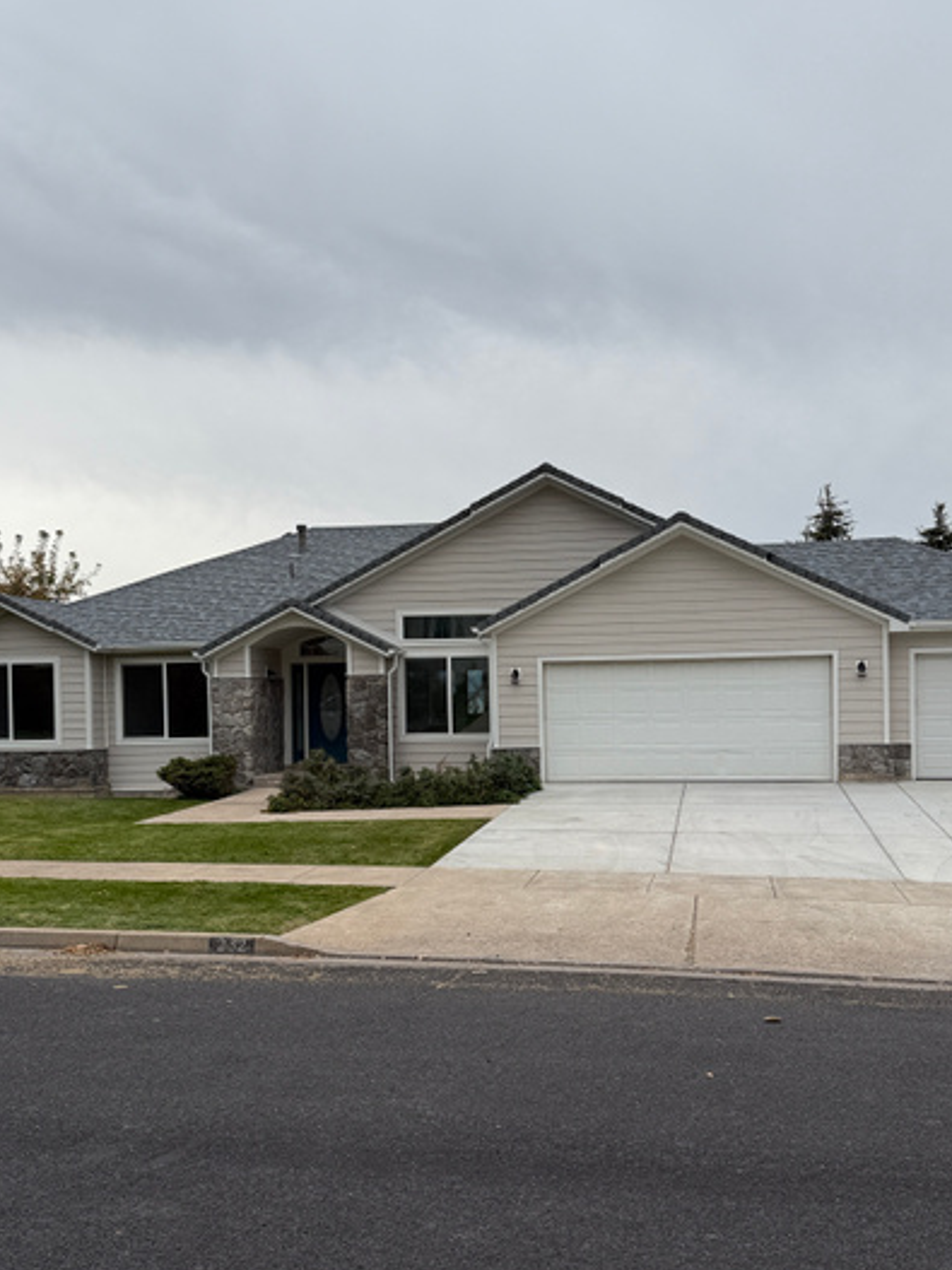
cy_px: 709
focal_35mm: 35
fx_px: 1284
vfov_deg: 52.5
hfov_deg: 40.6
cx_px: 521
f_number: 1.78
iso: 80
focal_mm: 6.76
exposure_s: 1/3759
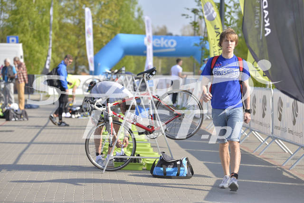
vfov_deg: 11.0
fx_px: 1056
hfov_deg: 16.4
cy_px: 102
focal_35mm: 125
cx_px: 152
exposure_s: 1/2000
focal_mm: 125
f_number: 4
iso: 200
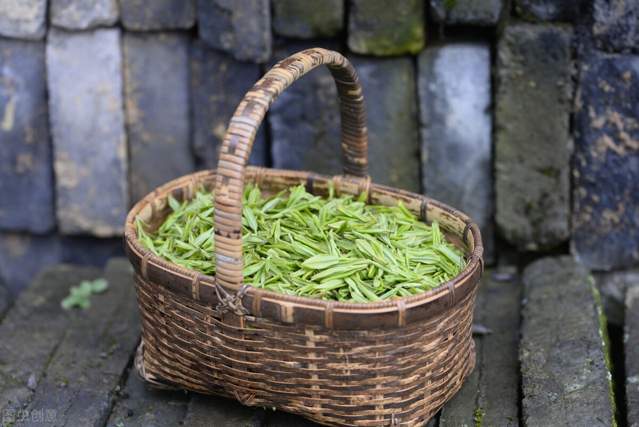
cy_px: 214
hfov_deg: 19.4
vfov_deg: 13.1
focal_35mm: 105
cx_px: 320
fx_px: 1864
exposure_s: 1/40
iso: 100
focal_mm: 105
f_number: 5.6
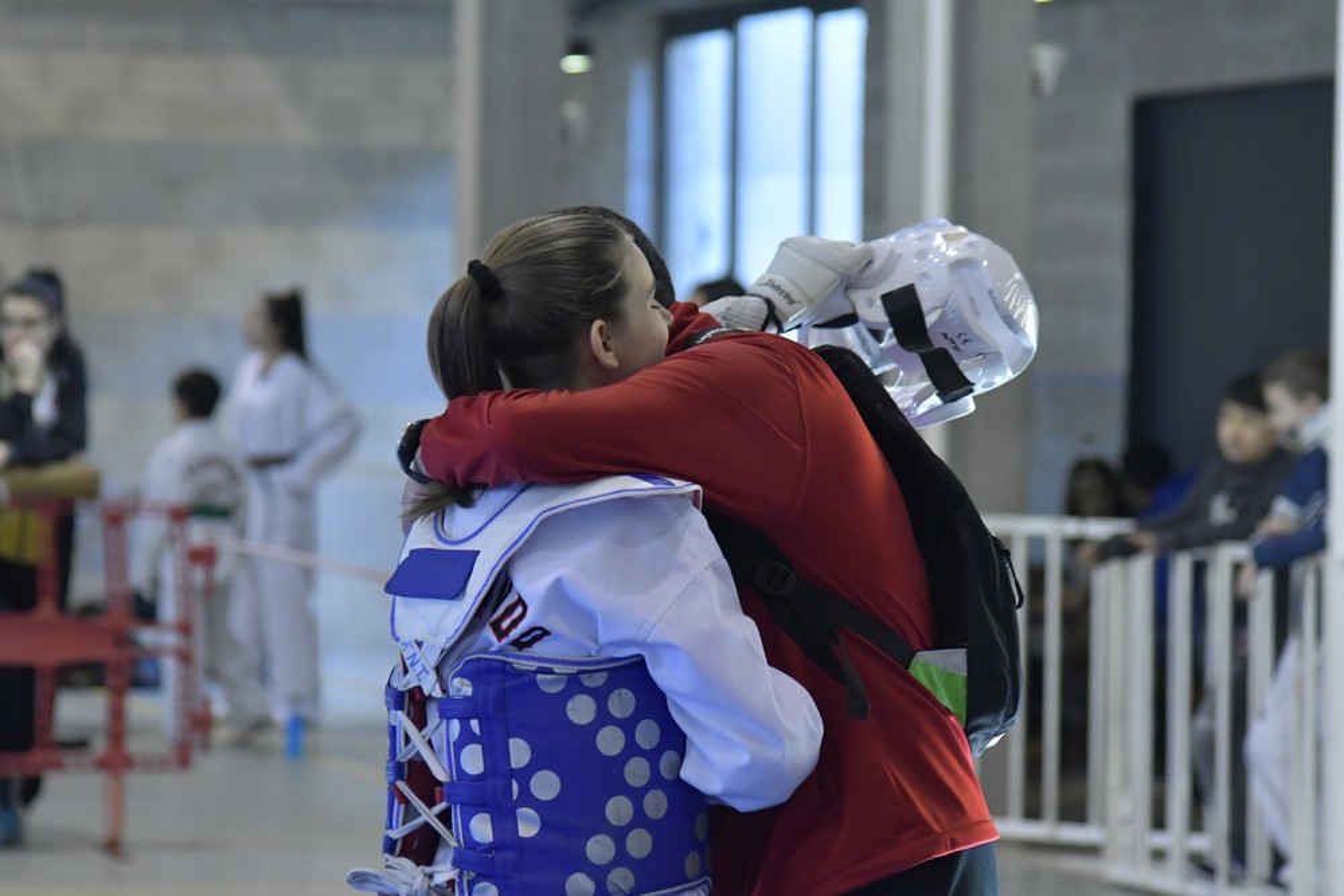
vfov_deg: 9.2
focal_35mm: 150
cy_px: 448
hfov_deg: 13.7
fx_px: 5600
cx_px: 672
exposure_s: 1/400
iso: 3200
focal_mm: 100
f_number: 4
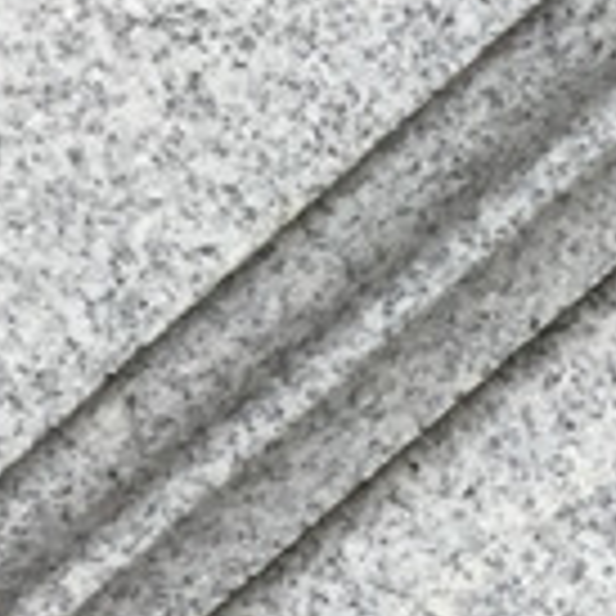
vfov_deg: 9.1
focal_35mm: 180
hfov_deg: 8.1
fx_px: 3624
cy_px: 1266
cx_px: 1920
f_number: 2.4
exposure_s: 1/113
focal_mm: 3.3
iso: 25
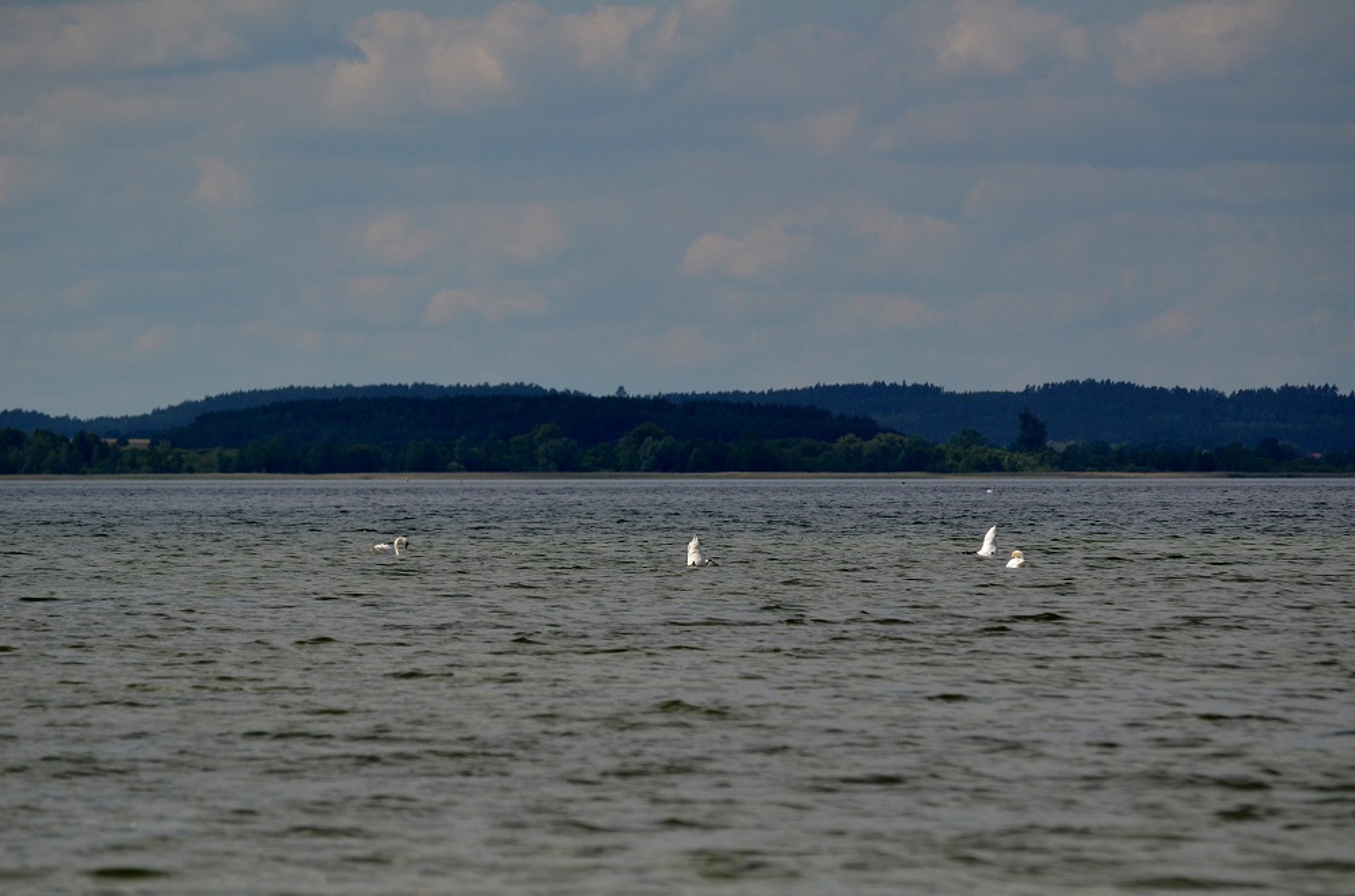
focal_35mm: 278
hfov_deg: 7.4
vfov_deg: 4.9
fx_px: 10420
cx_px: 678
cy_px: 448
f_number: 5
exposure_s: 1/8000
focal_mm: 185
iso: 450
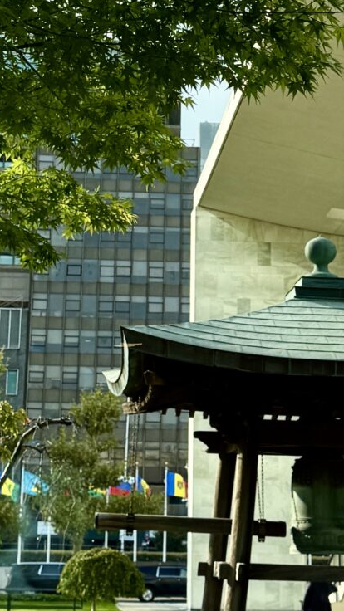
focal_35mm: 91
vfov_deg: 22.7
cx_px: 182
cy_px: 45
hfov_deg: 13.3
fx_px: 1476
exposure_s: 1/1770
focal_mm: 6.76
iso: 80
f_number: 1.78
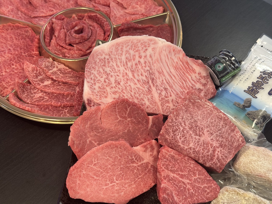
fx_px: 377
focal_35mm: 48
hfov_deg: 39.7
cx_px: 136
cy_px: 102
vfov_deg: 30.3
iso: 100
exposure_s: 1/52
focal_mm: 6.76
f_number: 1.78
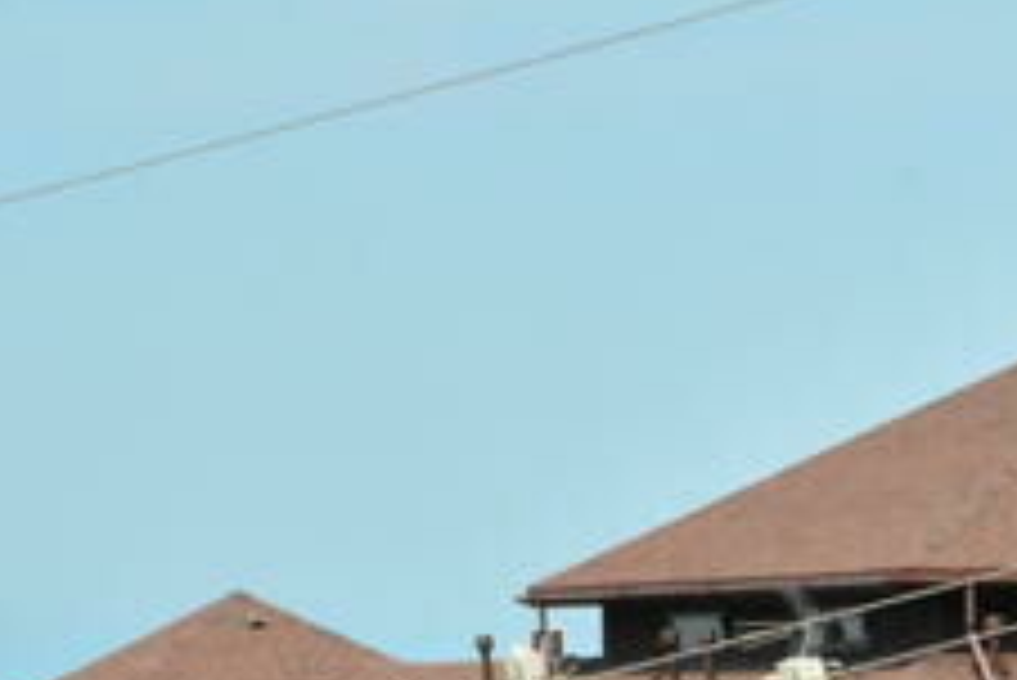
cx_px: 567
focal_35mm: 292
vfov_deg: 4.7
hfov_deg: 7.1
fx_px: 8247
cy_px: 1151
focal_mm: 55
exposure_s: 1/1250
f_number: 22
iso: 2500
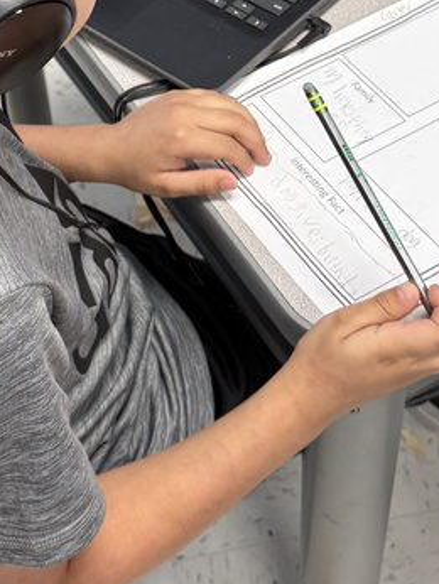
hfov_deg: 20.7
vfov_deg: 26.6
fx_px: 1199
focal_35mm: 71
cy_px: 76
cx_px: 160
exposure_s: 1/95
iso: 200
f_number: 1.78
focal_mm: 6.76
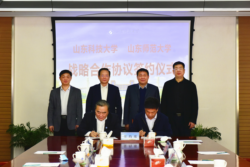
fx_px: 486
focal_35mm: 70
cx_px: 125
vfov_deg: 19.4
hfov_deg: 28.8
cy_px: 84
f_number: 7.1
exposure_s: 1/100
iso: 1400
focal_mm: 70
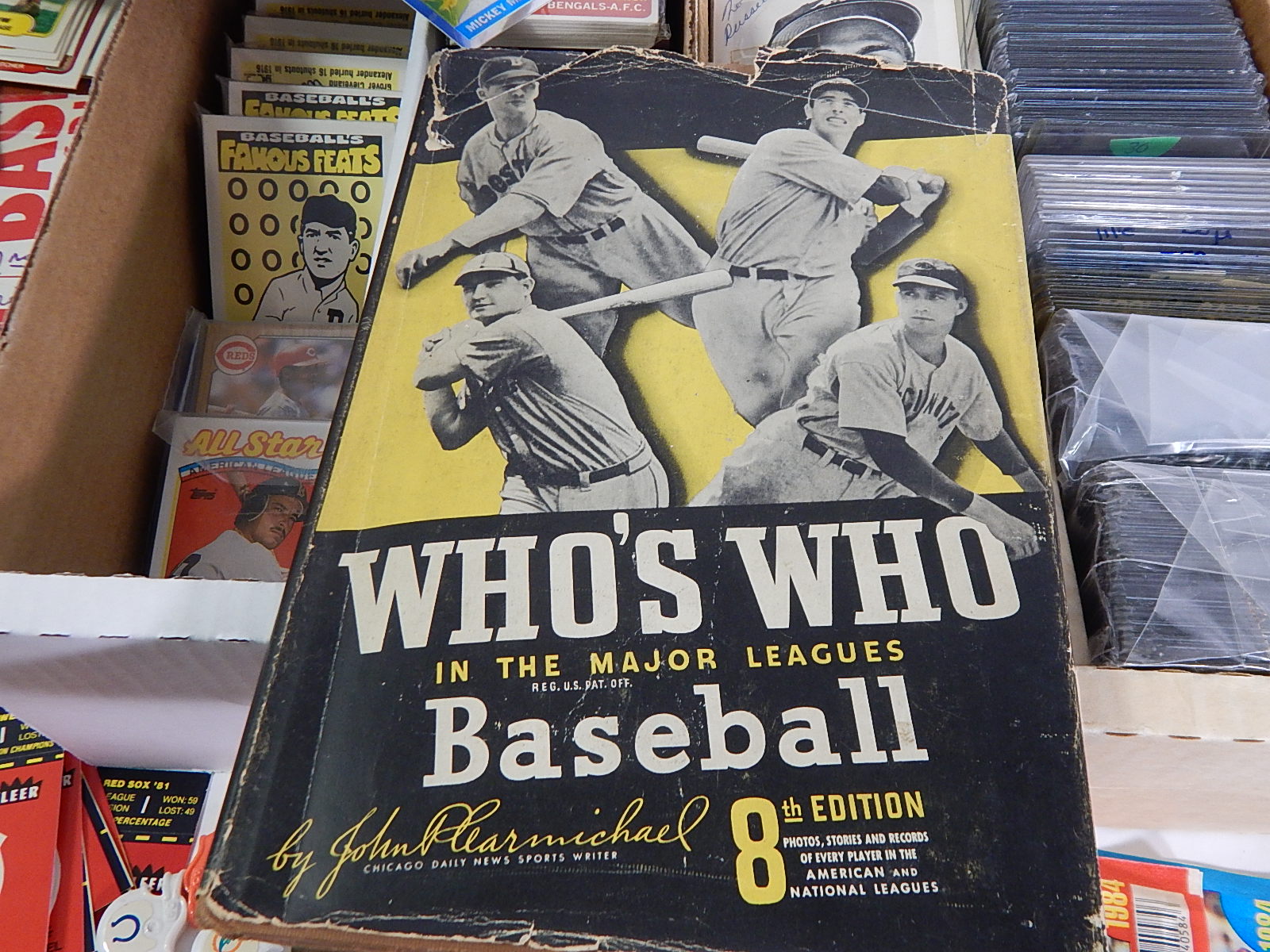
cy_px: 476
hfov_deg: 63.4
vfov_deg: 49.7
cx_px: 635
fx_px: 1027
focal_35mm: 28
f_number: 3.2
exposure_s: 1/30
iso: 280
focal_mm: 5.1
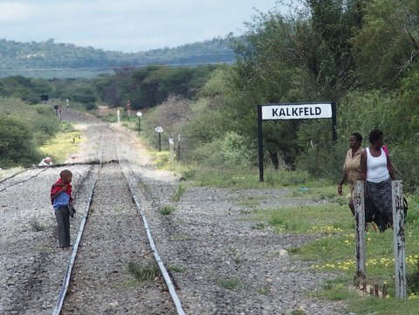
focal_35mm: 300
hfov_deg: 6.6
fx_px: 3635
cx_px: 210
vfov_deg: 5.0
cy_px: 158
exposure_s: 1/800
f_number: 4
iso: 100
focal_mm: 64.3
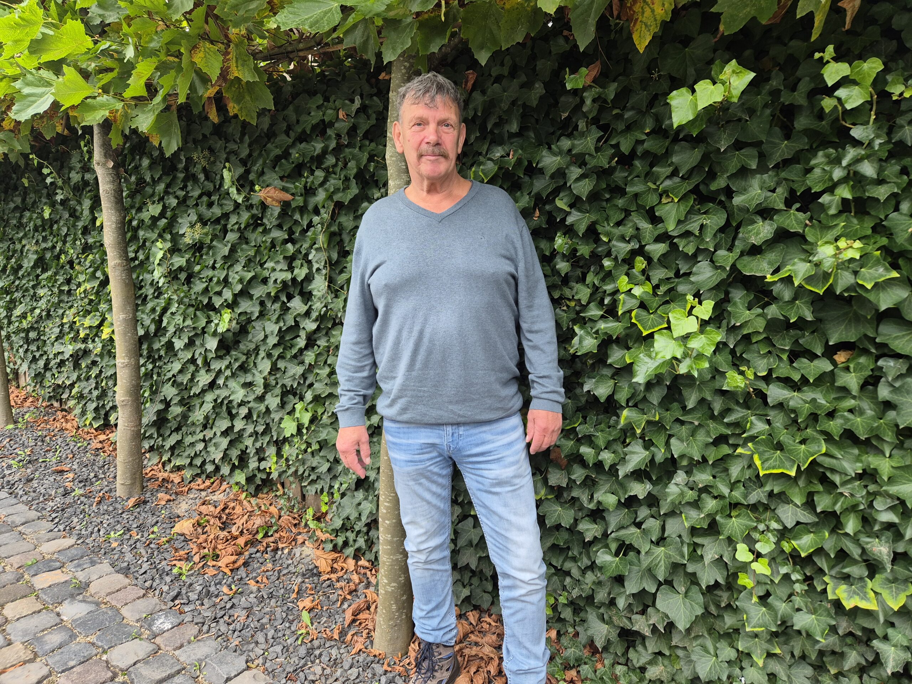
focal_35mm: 23
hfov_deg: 73.9
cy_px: 342
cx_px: 456
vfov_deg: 58.9
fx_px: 606
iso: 100
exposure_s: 1/180
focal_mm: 5.4
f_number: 1.8
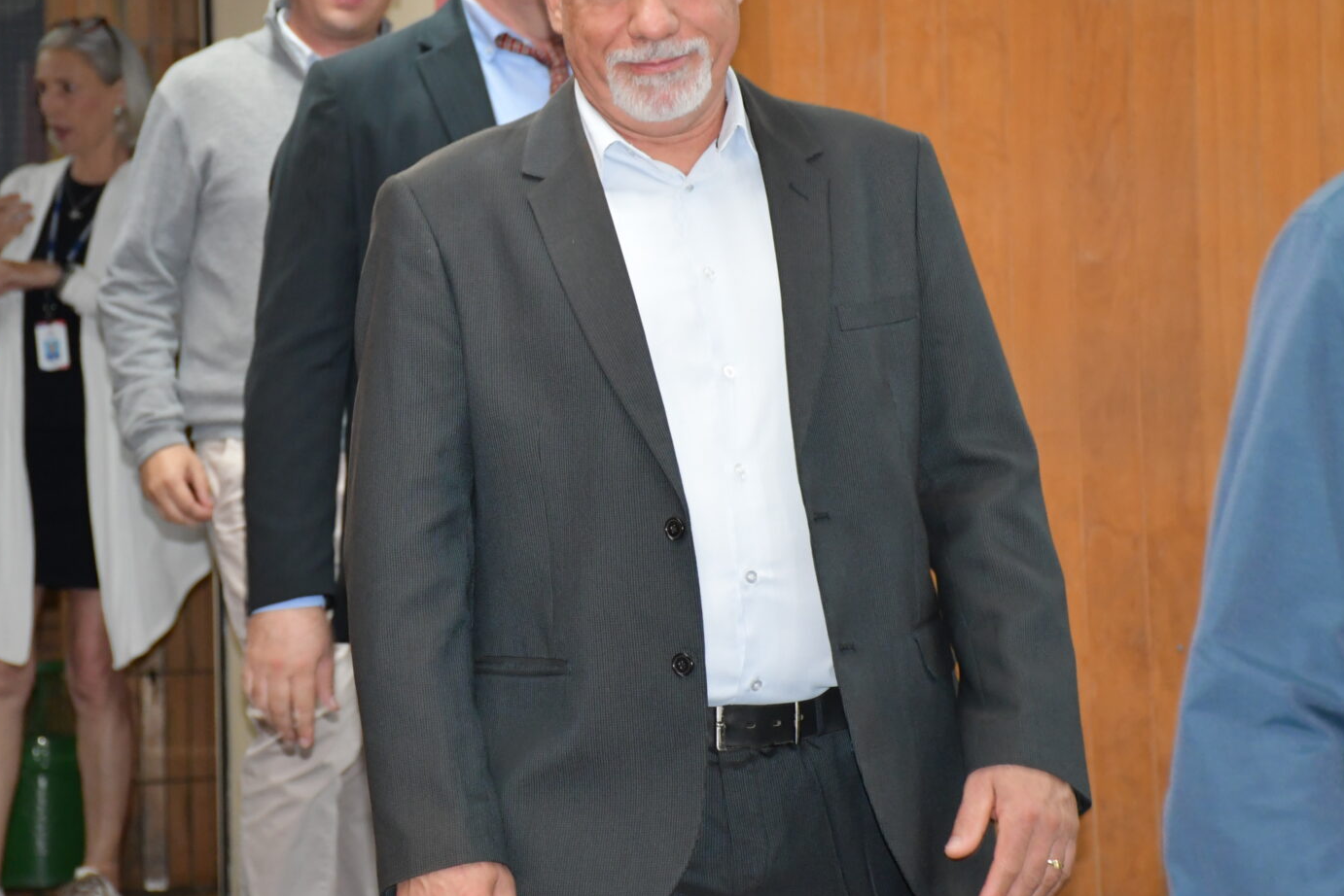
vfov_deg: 11.0
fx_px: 4667
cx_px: 470
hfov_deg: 16.4
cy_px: 309
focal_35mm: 125
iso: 2200
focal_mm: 60
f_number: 5
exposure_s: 1/60
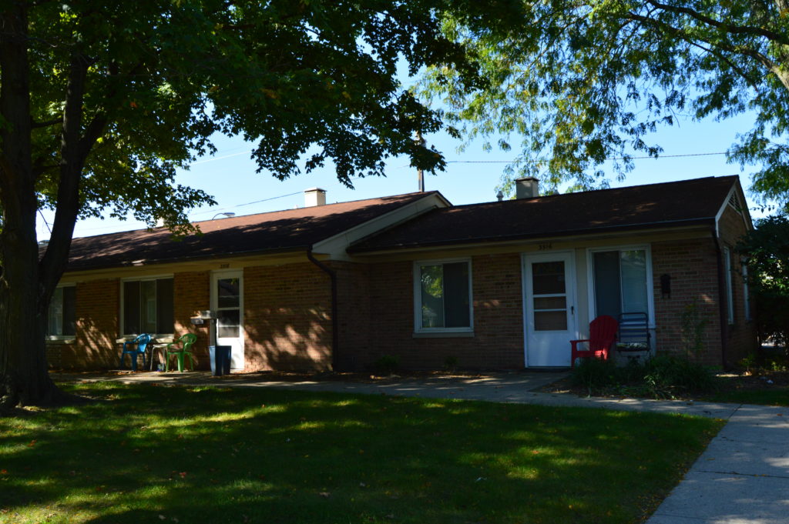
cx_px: 394
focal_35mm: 33
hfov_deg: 57.3
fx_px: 723
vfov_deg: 39.9
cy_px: 262
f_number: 10
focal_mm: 22
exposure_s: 1/200
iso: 400
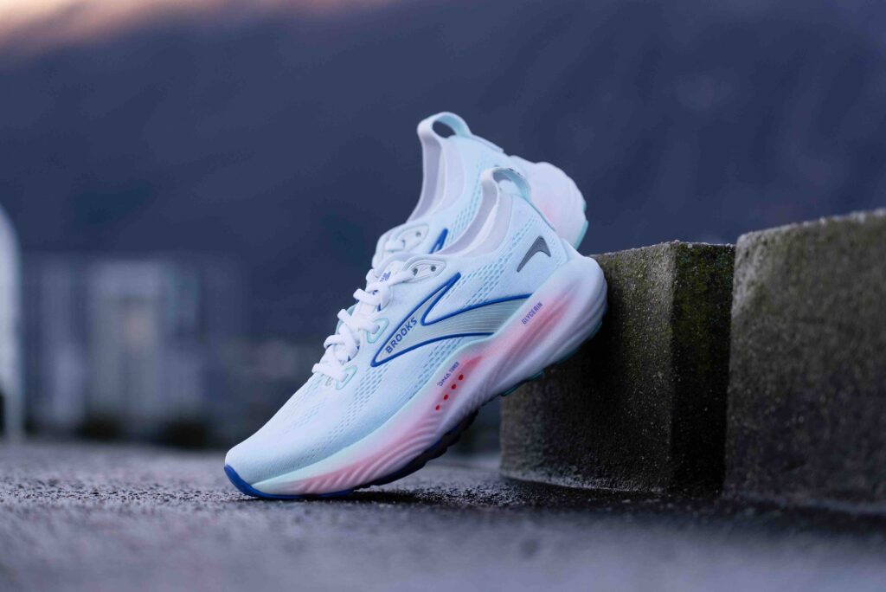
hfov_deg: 19.4
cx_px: 443
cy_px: 296
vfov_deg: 13.1
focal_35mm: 105
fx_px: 2586
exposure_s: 1/320
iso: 400
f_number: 4
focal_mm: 105
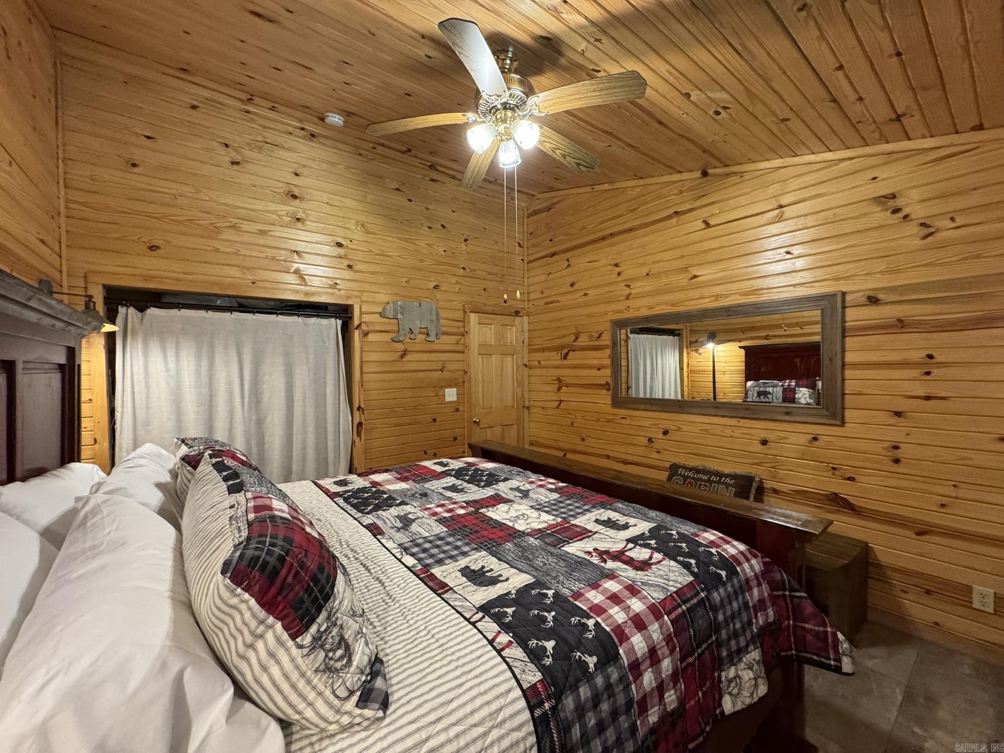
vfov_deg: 85.7
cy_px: 376
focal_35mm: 14
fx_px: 406
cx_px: 502
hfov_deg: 102.1
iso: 500
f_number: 2.2
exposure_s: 1/60
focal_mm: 2.22
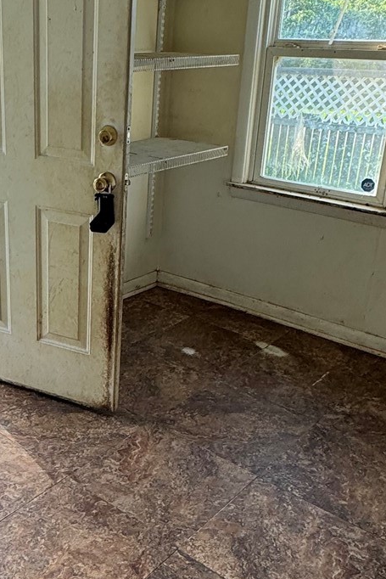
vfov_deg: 47.4
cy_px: 306
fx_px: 659
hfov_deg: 31.8
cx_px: 80
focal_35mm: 41
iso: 40
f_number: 2.2
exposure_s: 1/125
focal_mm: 2.22
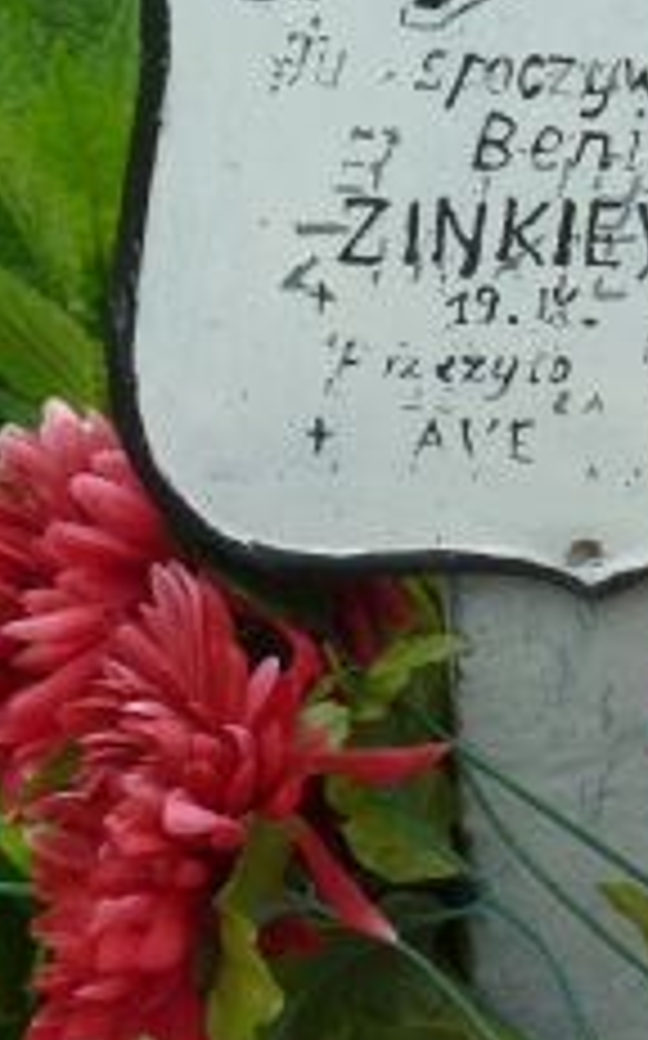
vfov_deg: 6.0
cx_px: 662
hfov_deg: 3.8
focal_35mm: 348
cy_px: 342
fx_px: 9852
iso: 160
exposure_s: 1/160
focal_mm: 25.9
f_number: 4.5
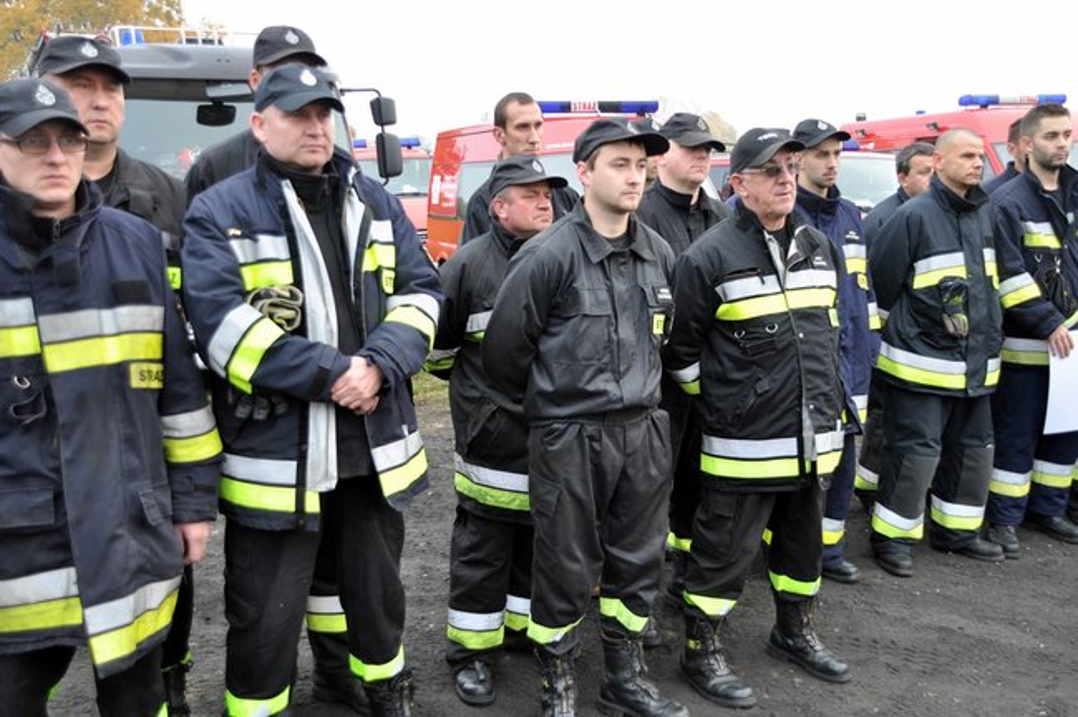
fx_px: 1122
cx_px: 539
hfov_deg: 51.3
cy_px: 358
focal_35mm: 38
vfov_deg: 35.4
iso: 400
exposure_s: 1/125
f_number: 4.5
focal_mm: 25
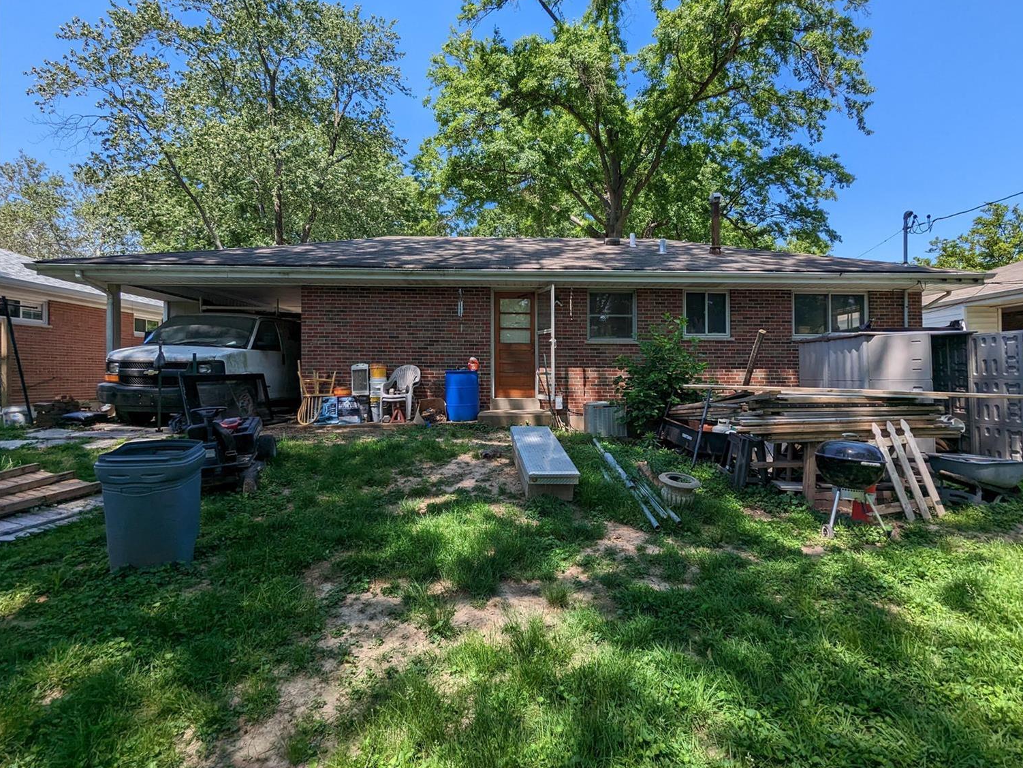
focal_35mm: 17
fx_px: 502
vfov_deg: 74.7
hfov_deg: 90.9
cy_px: 371
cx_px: 540
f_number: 2.2
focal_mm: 2.35
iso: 47
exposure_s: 1/869
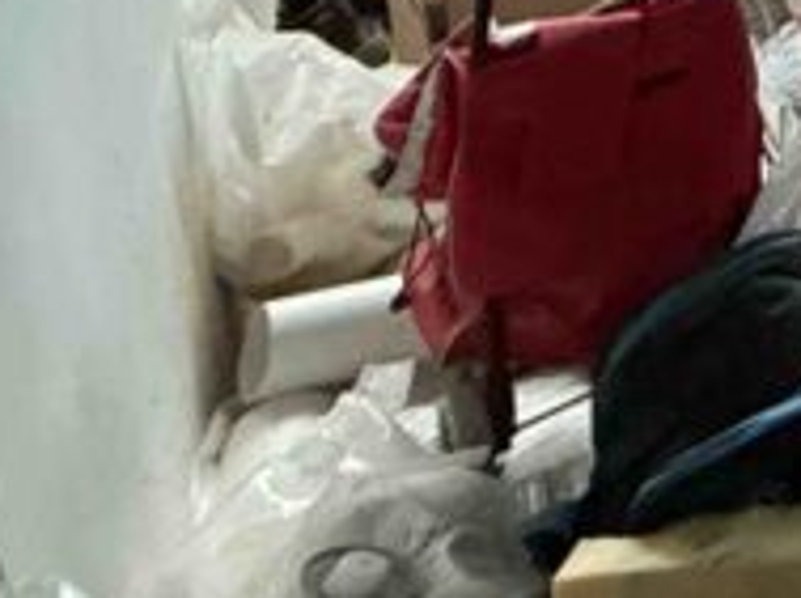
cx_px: 2047
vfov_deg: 14.9
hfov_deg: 14.0
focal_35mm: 76
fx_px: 1755
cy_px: -674
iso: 400
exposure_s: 1/60
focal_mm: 2.22
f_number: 2.2
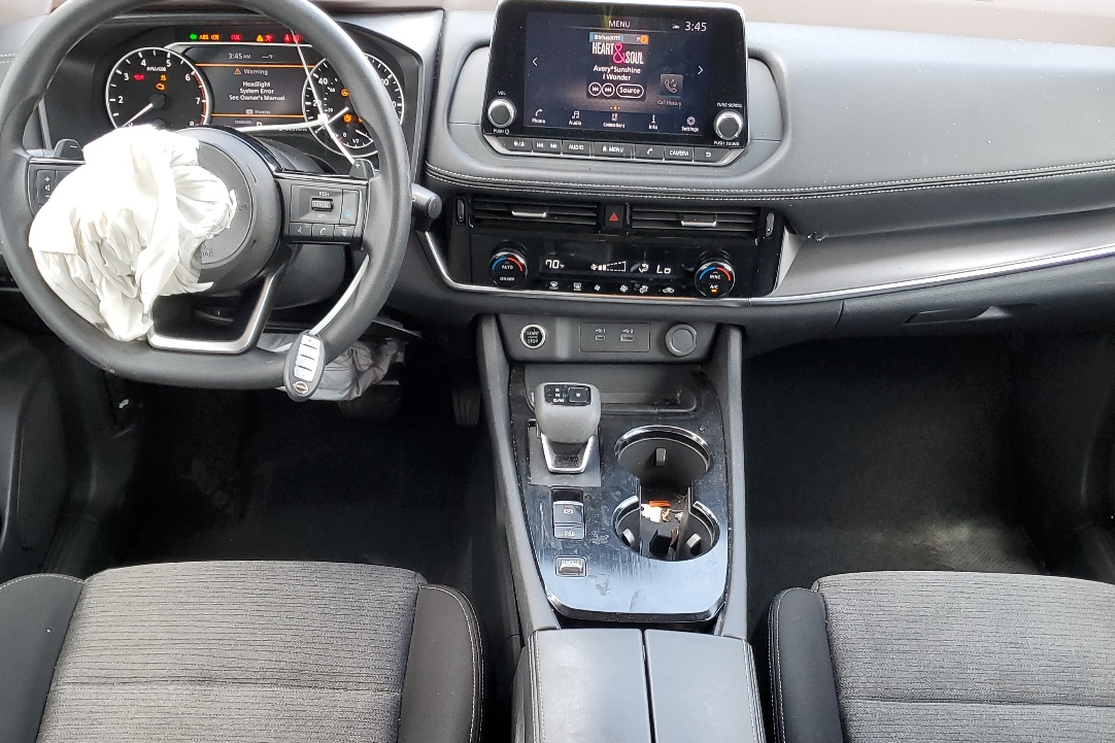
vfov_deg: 32.6
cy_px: 573
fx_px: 1239
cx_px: 579
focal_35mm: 40
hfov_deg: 48.5
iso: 69
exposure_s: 1/100
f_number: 1.5
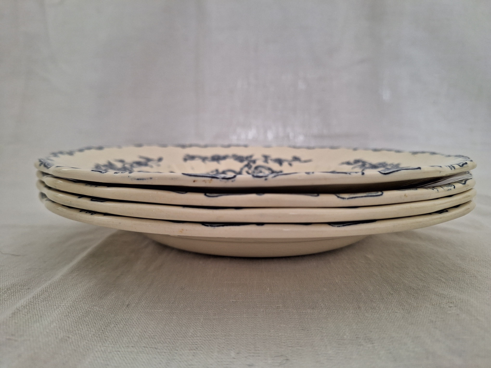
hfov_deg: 73.9
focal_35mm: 23
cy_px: 184
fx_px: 326
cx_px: 246
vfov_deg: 58.9
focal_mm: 5.54
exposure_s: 1/50
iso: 125
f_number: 1.8
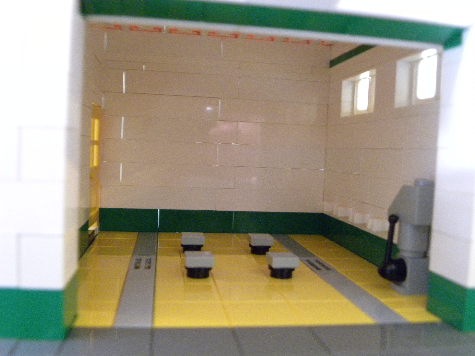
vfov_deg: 38.7
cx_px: 238
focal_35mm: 37
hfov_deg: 50.1
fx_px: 508
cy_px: 178
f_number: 3.2
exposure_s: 1/9.5
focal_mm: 6.6
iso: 514
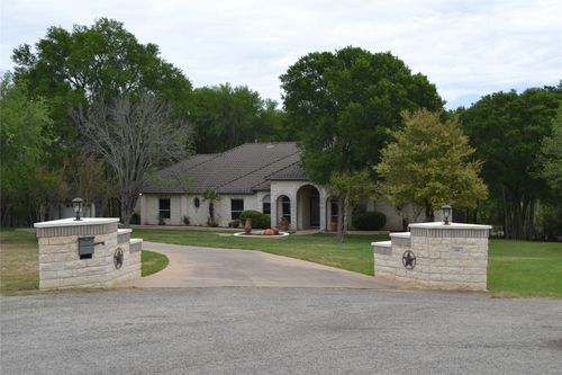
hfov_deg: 46.4
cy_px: 188
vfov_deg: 31.9
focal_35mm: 42
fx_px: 655
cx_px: 281
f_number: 7.1
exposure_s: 1/200
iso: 100
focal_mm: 28
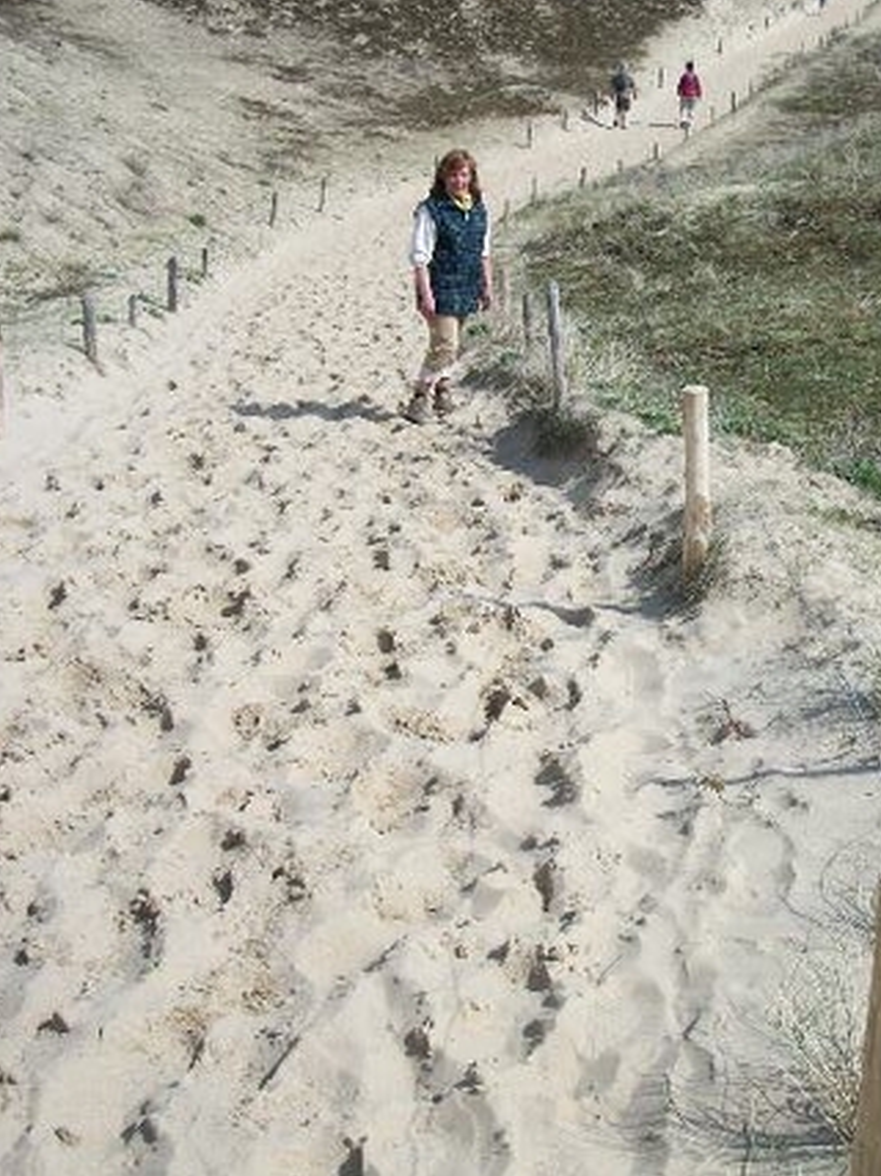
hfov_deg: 31.9
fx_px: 1528
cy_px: 460
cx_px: 600
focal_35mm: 45
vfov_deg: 41.9
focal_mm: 5.7
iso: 80
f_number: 8.8
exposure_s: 1/200
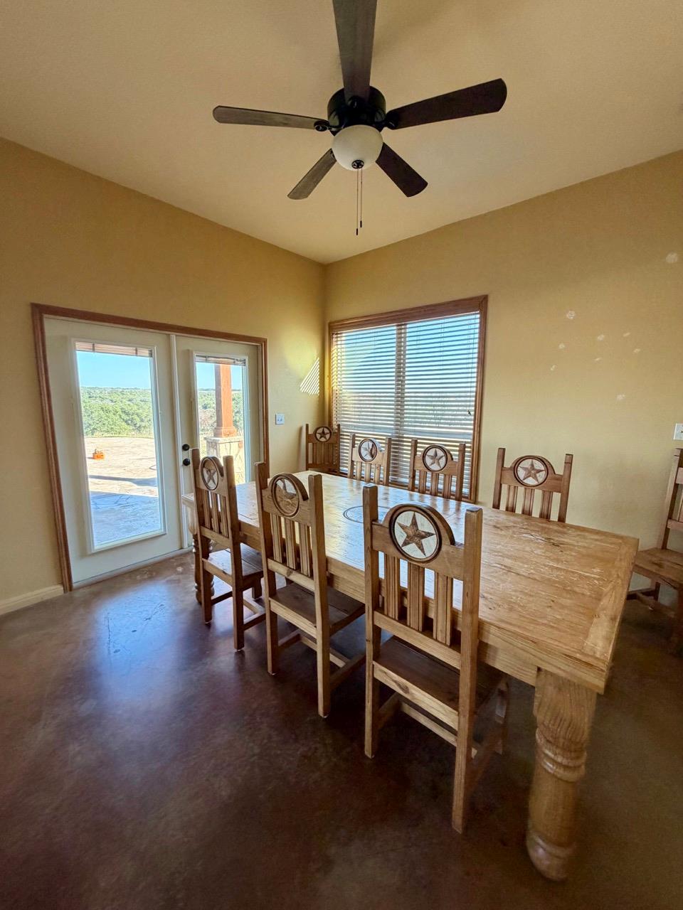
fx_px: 368
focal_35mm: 14
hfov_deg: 85.7
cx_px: 342
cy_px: 455
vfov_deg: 102.1
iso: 250
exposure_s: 1/121
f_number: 2.2
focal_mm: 2.22
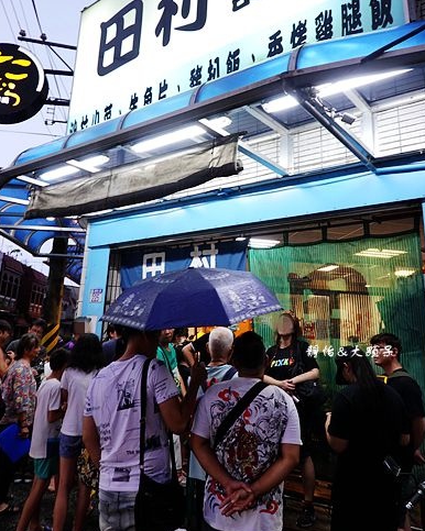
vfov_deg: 61.9
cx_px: 217
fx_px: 441
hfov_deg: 51.5
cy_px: 223
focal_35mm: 28
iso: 320
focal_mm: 9
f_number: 2.8
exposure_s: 1/30
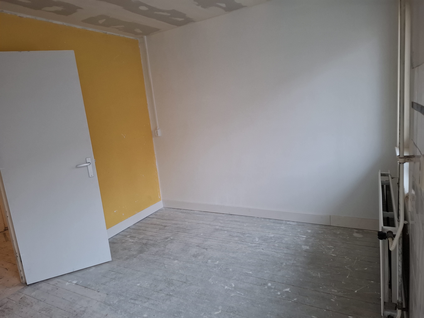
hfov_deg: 73.9
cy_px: 159
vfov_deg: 58.9
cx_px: 212
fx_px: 282
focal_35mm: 23
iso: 250
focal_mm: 5.5
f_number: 1.8
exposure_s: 1/40
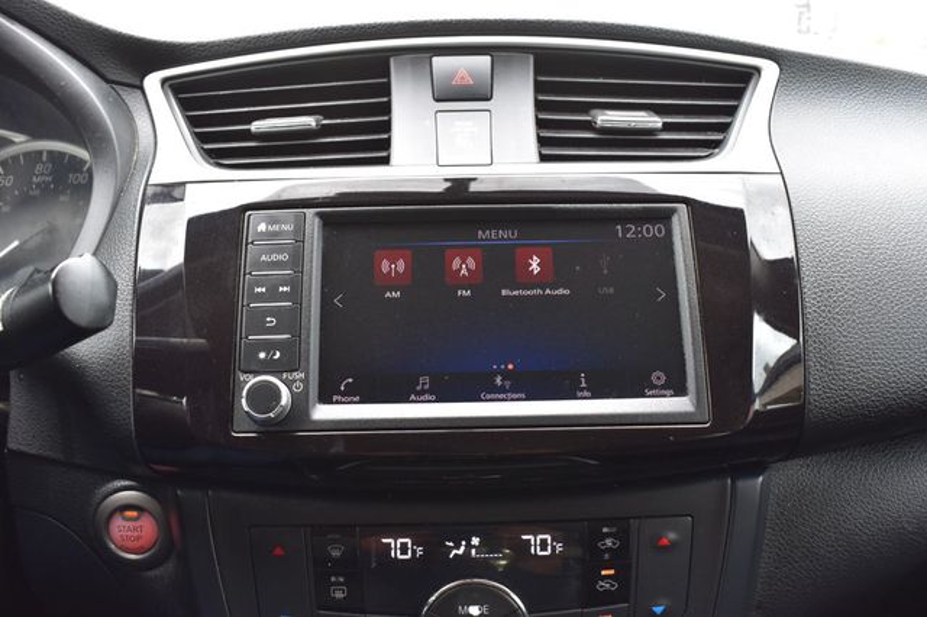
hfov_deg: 57.2
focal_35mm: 33
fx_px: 849
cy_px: 308
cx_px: 464
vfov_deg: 39.9
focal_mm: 22
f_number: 7.1
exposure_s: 1/30
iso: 400
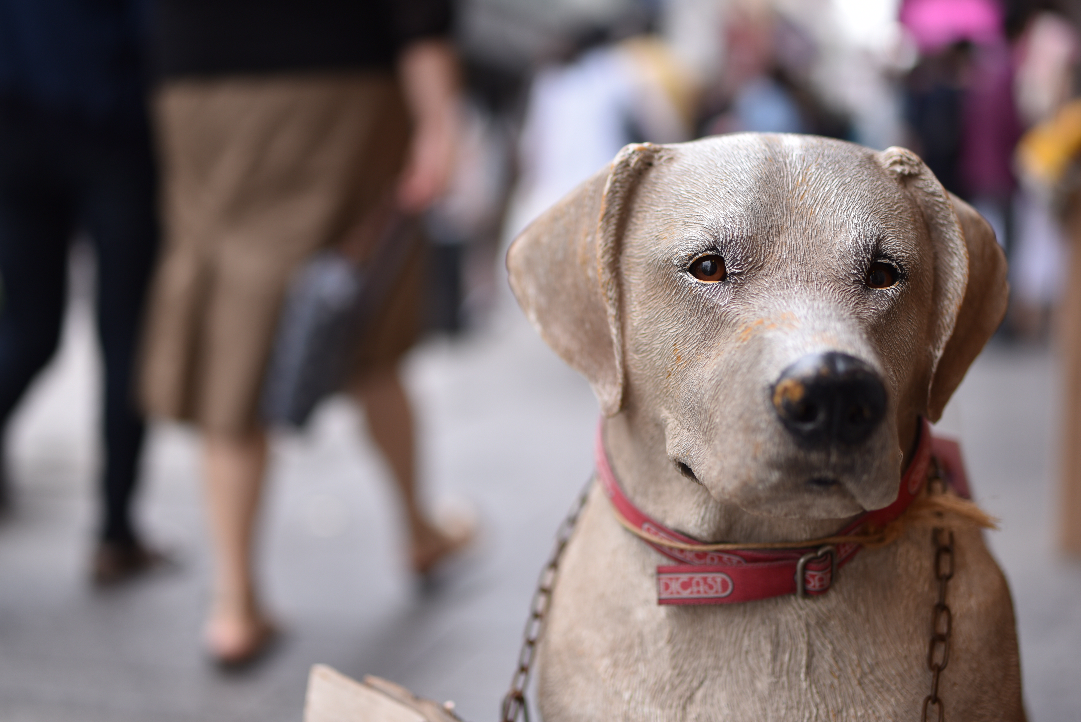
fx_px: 1352
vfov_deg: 29.9
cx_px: 540
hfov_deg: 43.6
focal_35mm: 45
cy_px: 361
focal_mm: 45
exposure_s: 1/250
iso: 100
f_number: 1.8
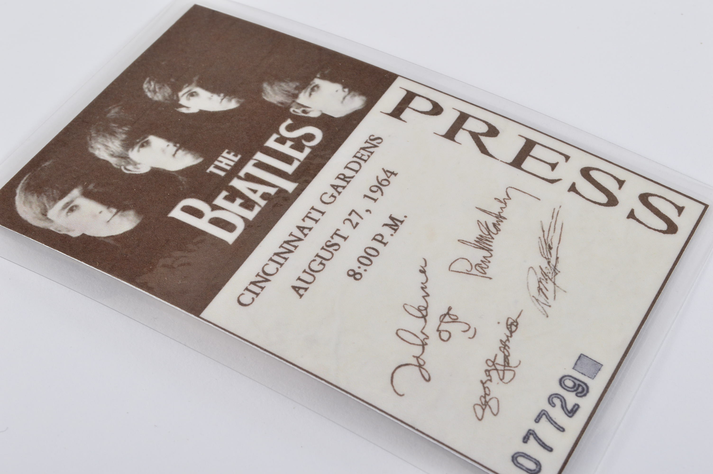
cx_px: 356
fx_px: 1306
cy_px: 237
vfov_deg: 20.6
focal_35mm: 66
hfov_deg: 30.5
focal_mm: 44
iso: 200
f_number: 14
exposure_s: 1/125
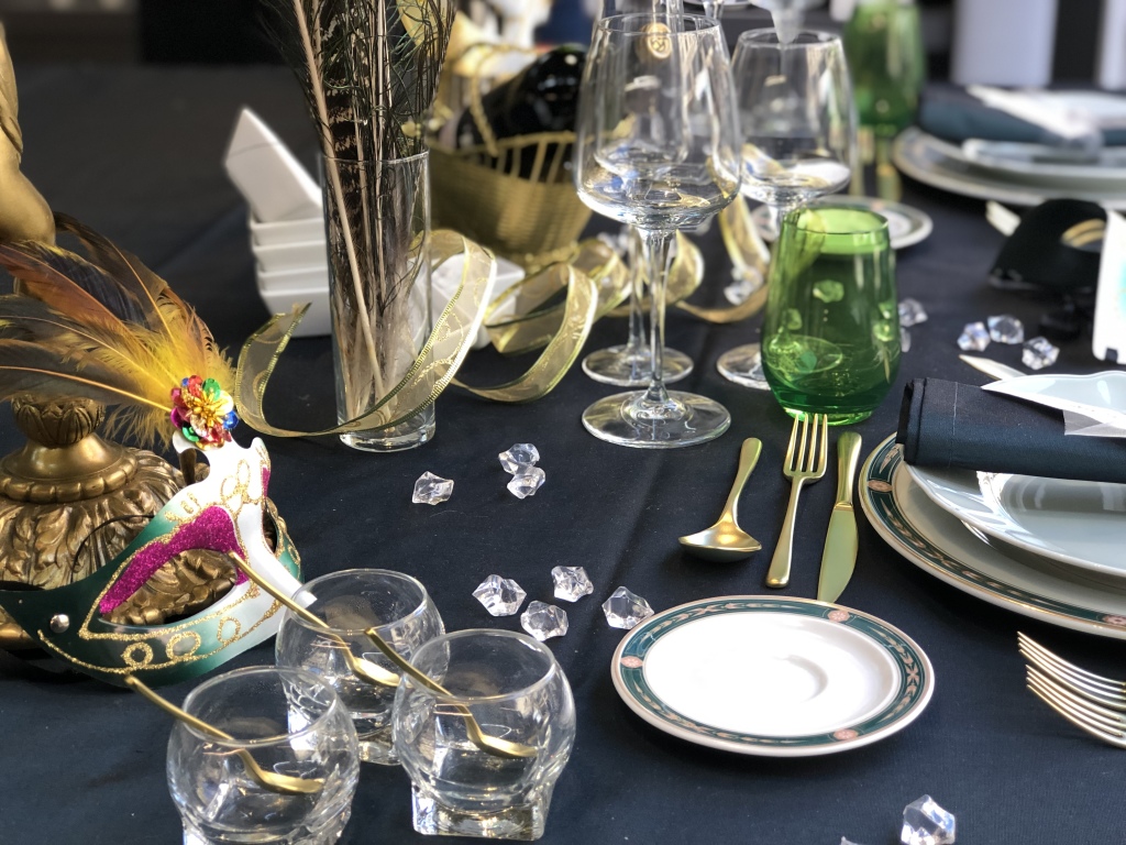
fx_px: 1854
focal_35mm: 57
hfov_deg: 33.8
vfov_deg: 25.7
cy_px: 422
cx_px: 563
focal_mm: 6.6
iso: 50
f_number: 2.8
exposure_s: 1/30
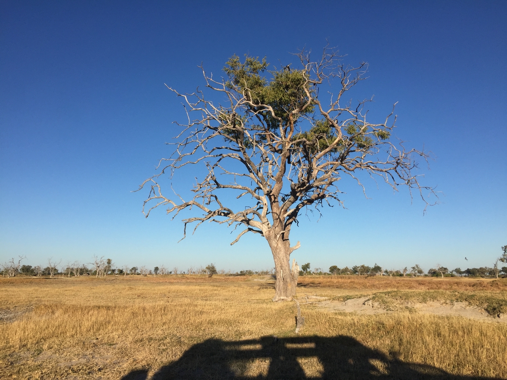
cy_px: 190
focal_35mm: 29
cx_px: 254
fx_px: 425
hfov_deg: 61.7
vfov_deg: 48.2
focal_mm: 4.15
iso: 32
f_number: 2.2
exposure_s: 1/2198
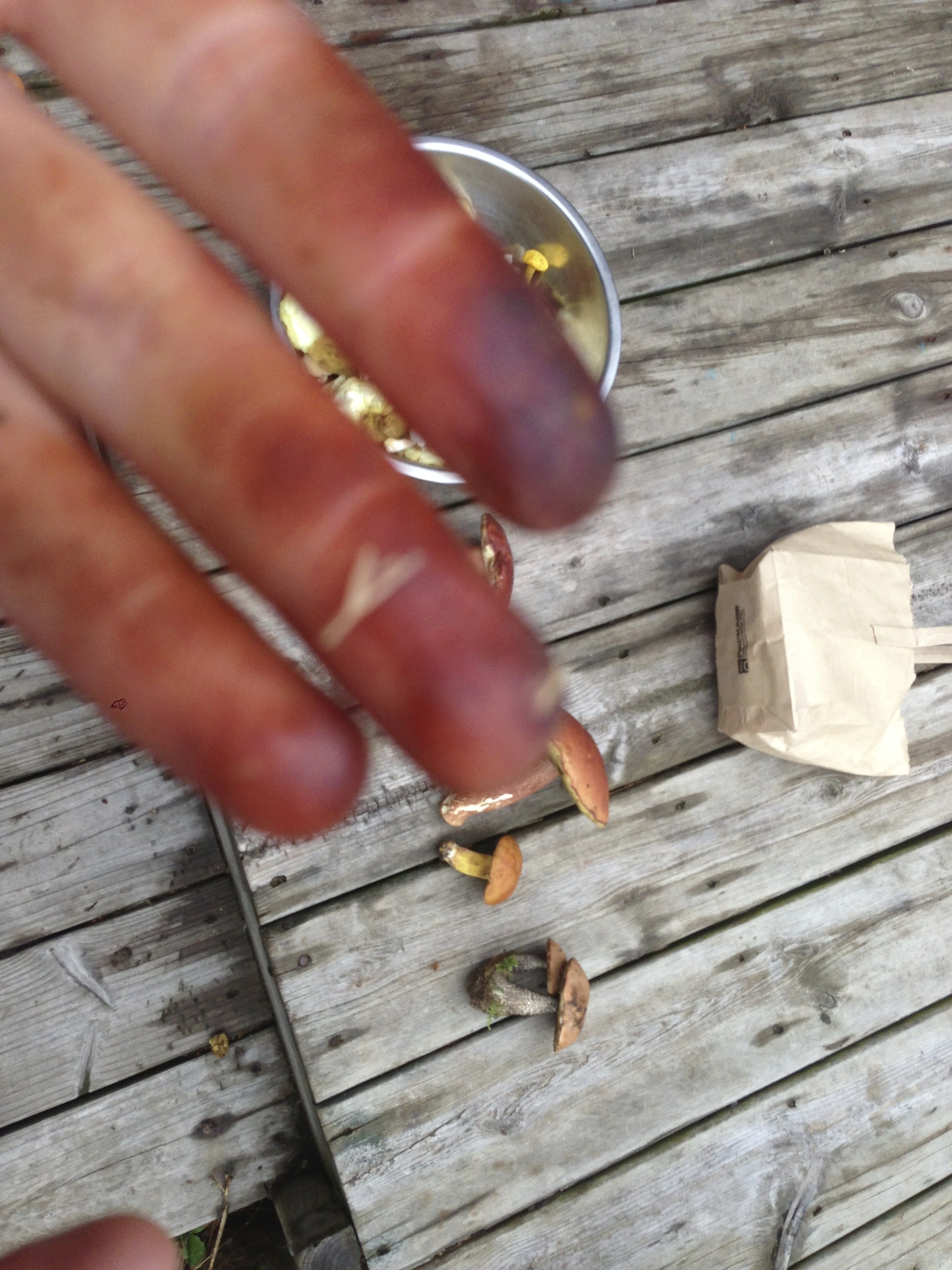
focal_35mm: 33
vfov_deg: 55.4
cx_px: 476
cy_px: 635
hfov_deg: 42.9
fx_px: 1210
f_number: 2.4
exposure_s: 1/120
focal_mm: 4.13
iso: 80
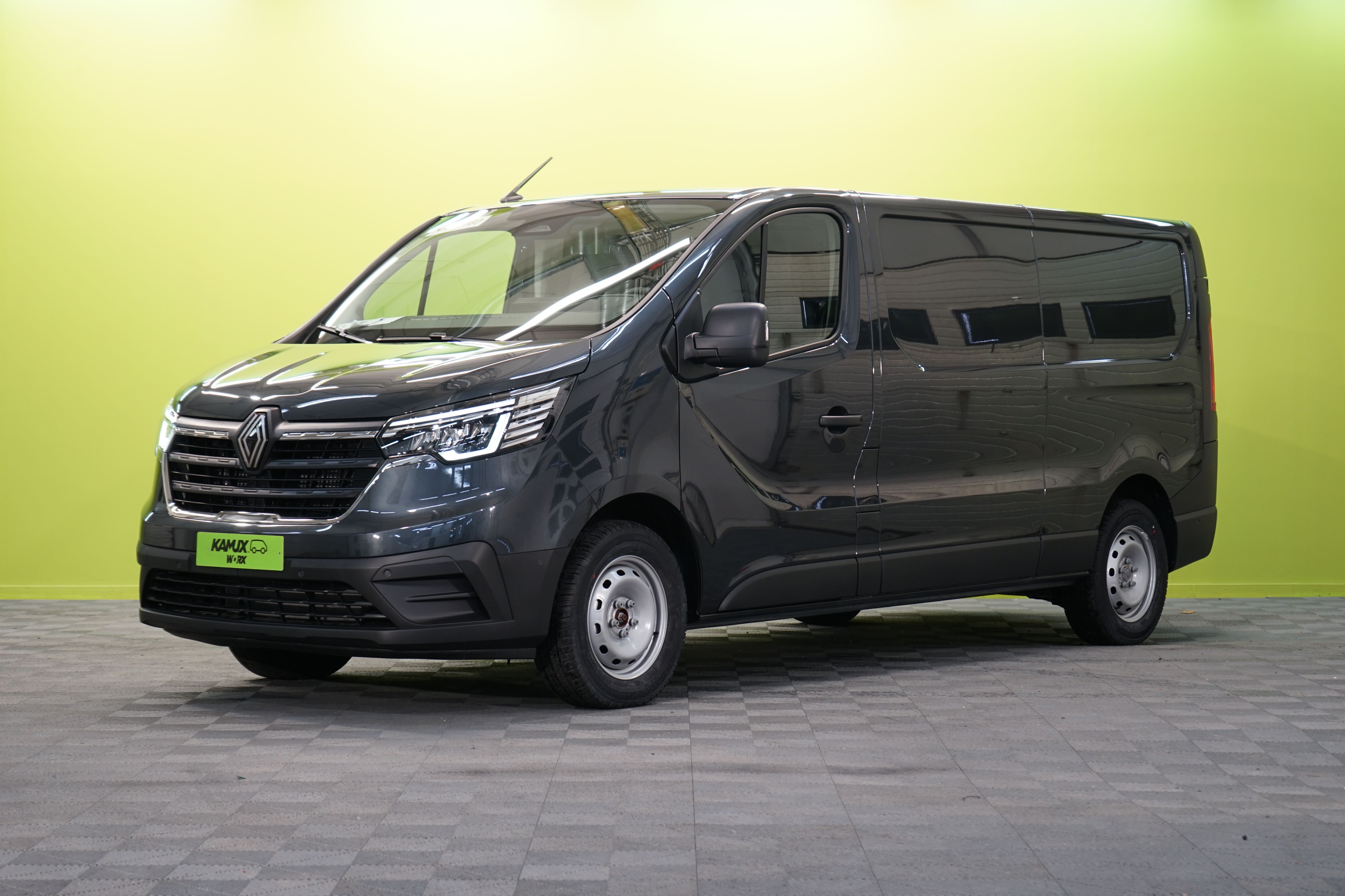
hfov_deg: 28.8
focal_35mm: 70
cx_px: 672
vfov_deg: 19.5
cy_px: 448
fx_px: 2615
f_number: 5.6
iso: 400
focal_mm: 70
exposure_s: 1/20
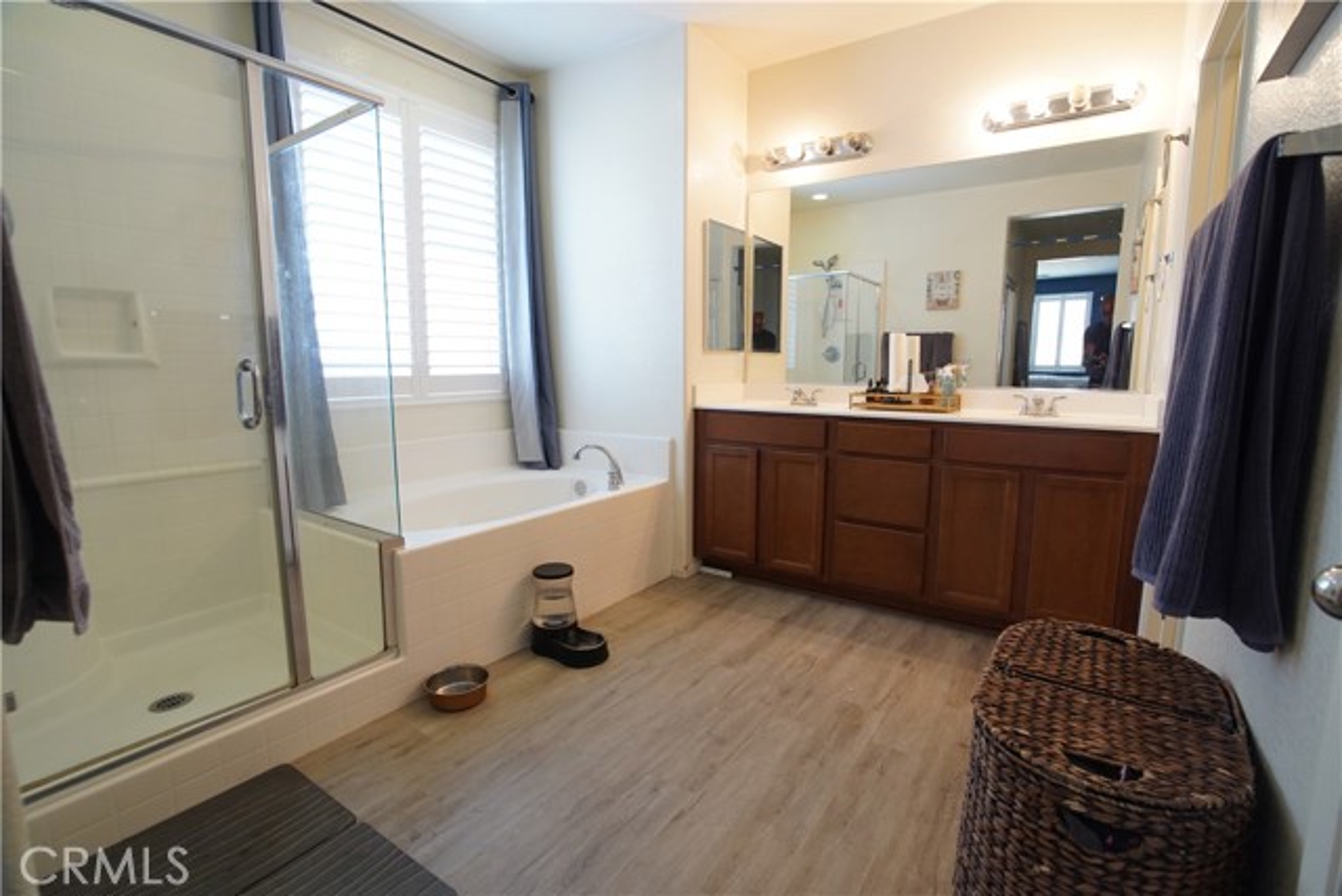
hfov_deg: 96.7
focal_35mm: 16
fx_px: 597
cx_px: 671
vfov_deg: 73.8
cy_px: 448
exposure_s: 1/50
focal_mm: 16
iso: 1600
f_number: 5
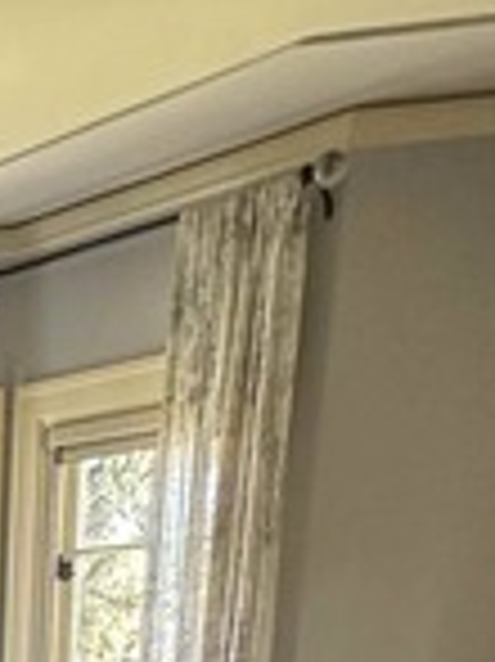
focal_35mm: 73
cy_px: 1175
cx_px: -320
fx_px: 1394
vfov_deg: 19.9
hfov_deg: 17.4
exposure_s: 1/99
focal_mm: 2.22
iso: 160
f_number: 2.2
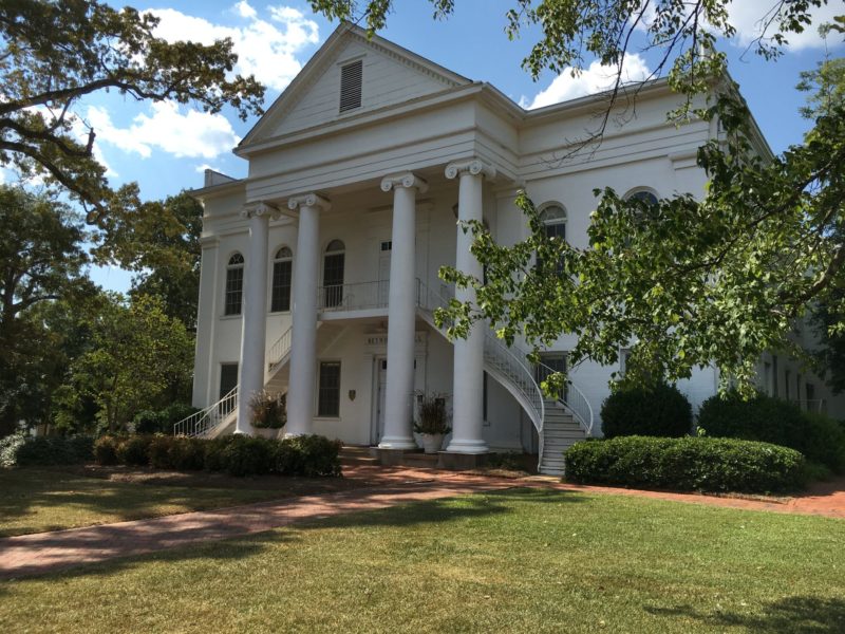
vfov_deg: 48.2
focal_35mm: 29
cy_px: 317
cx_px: 422
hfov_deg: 61.7
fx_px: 708
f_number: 2.2
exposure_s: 1/1451
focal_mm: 4.15
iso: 25
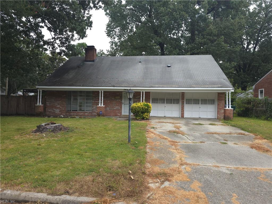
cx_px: 136
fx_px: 181
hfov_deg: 73.9
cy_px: 102
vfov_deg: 58.9
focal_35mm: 23
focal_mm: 6.3
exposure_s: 1/120
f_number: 1.7
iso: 20
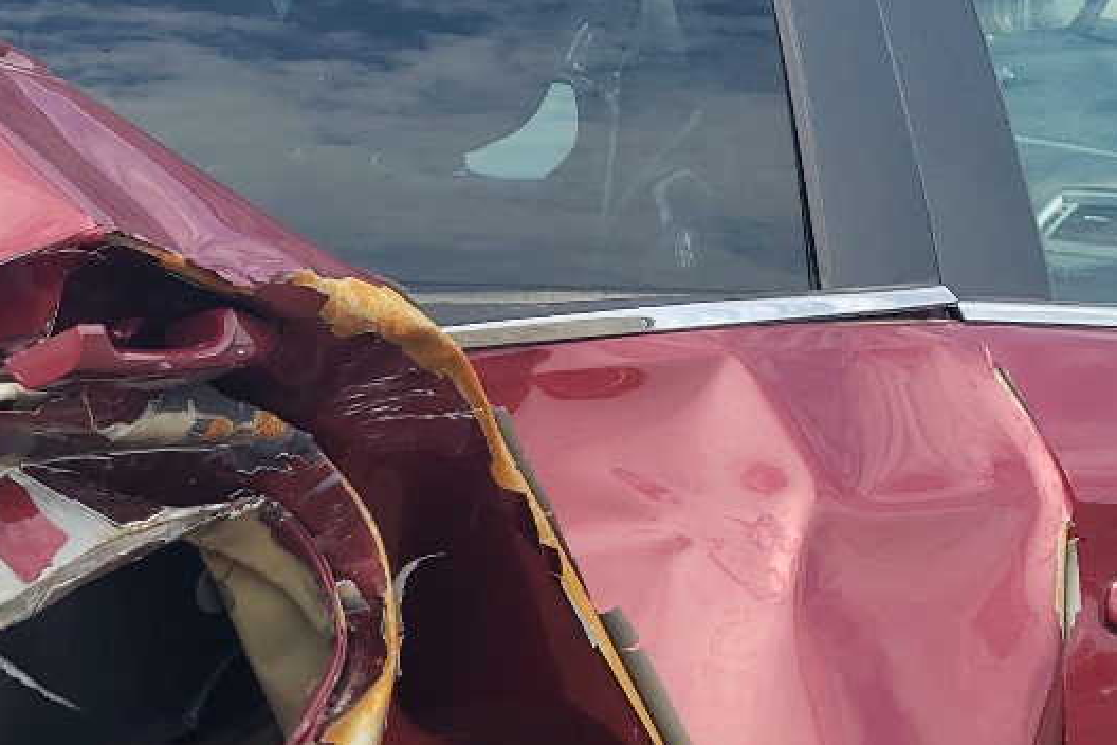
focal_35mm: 82
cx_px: -292
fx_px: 2544
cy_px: 758
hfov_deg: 22.4
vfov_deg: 16.3
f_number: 1.5
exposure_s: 1/1429
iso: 50
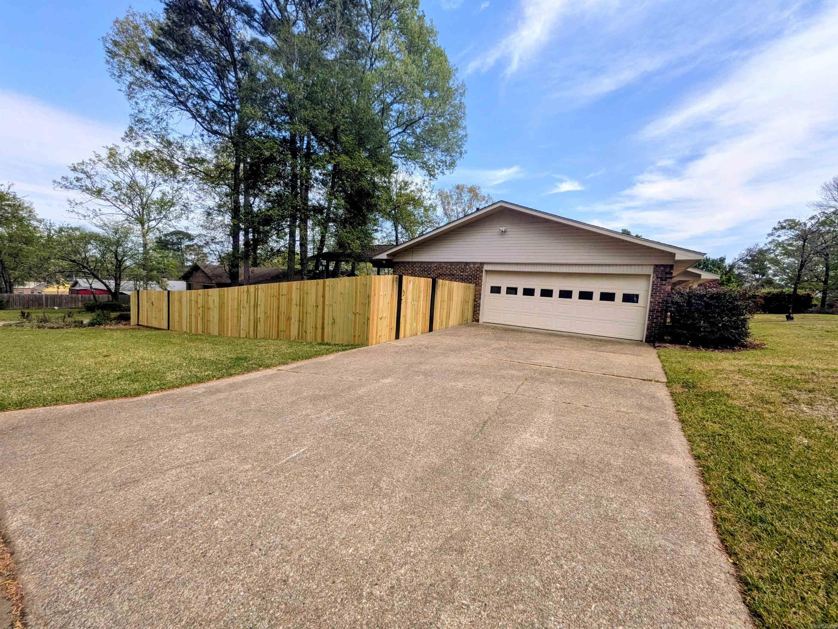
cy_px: 314
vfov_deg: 85.7
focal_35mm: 14
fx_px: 339
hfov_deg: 102.1
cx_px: 419
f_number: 2.2
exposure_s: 1/1605
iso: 51
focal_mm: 1.85
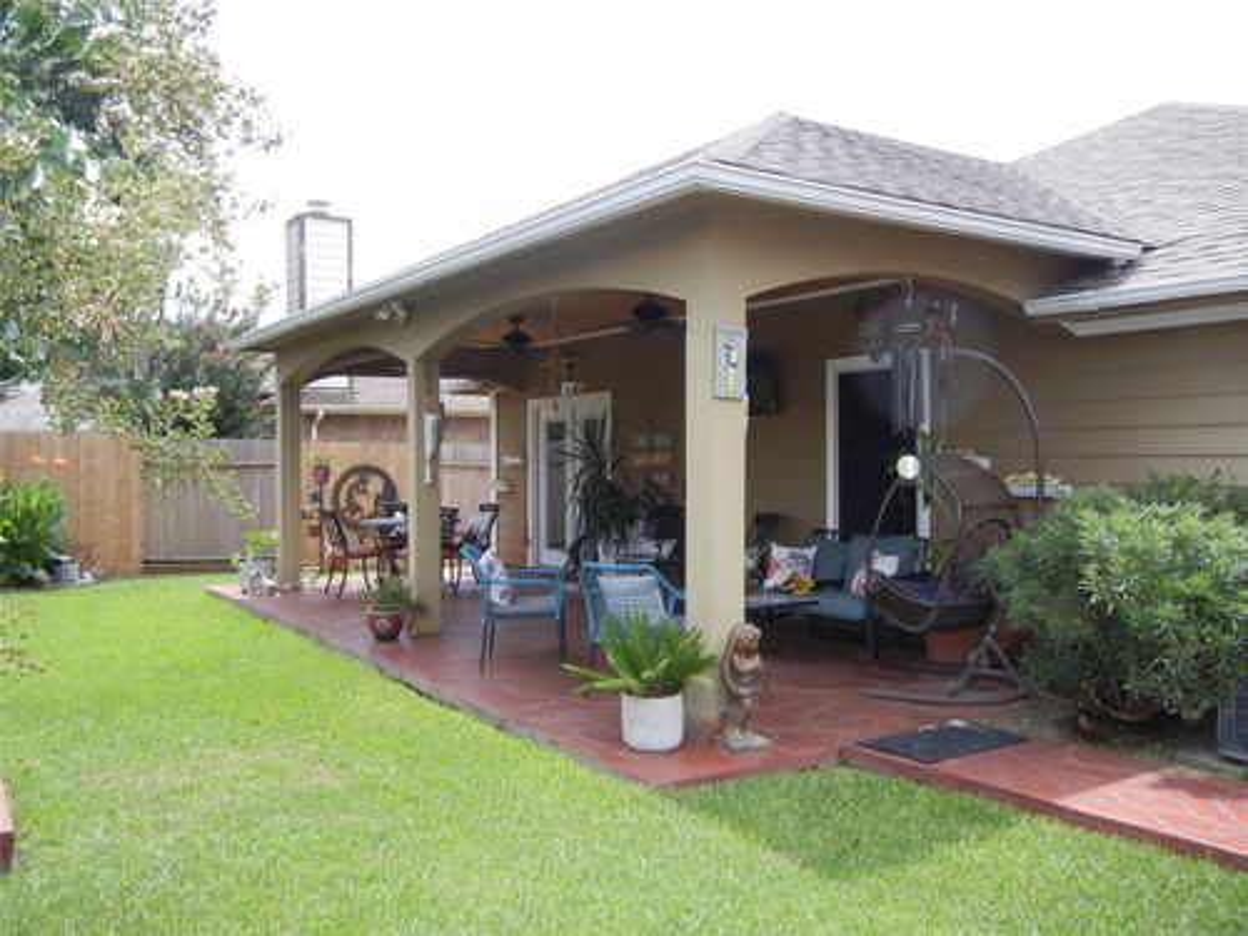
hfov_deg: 60.0
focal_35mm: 30
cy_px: 468
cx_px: 624
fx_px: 1082
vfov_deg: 46.8
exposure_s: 1/670
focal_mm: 5.4
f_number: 3.5
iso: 230
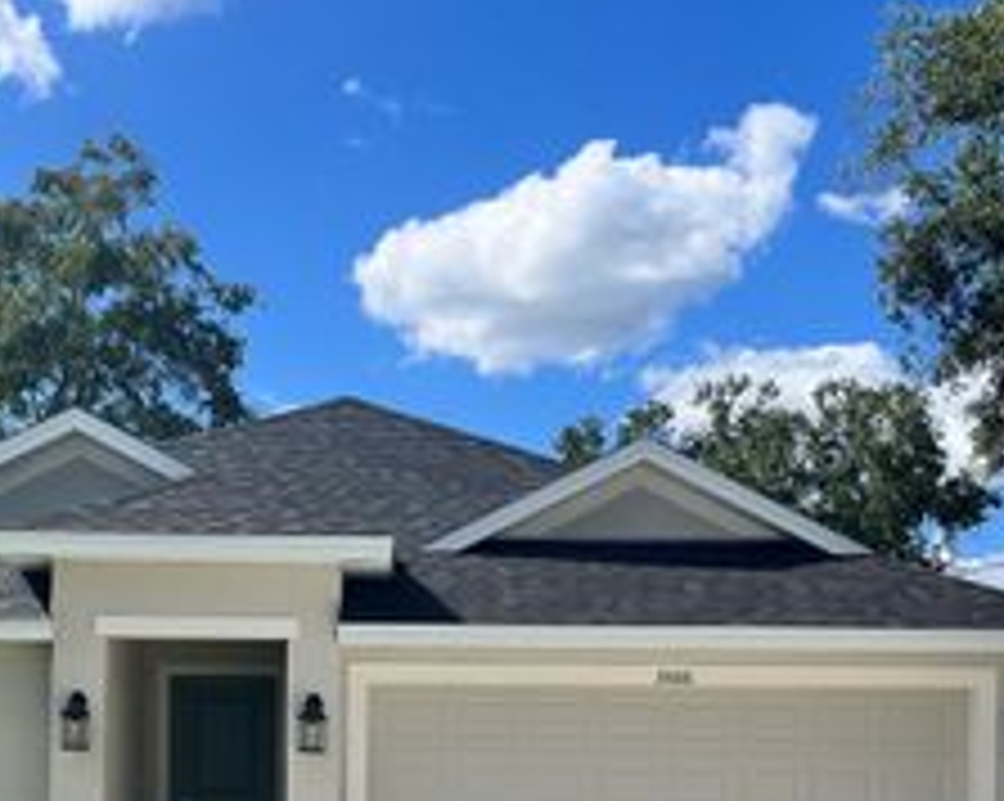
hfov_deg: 33.0
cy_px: 767
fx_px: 1692
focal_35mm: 57
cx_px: 405
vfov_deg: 25.5
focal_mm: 5.1
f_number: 1.6
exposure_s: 1/6494
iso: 50
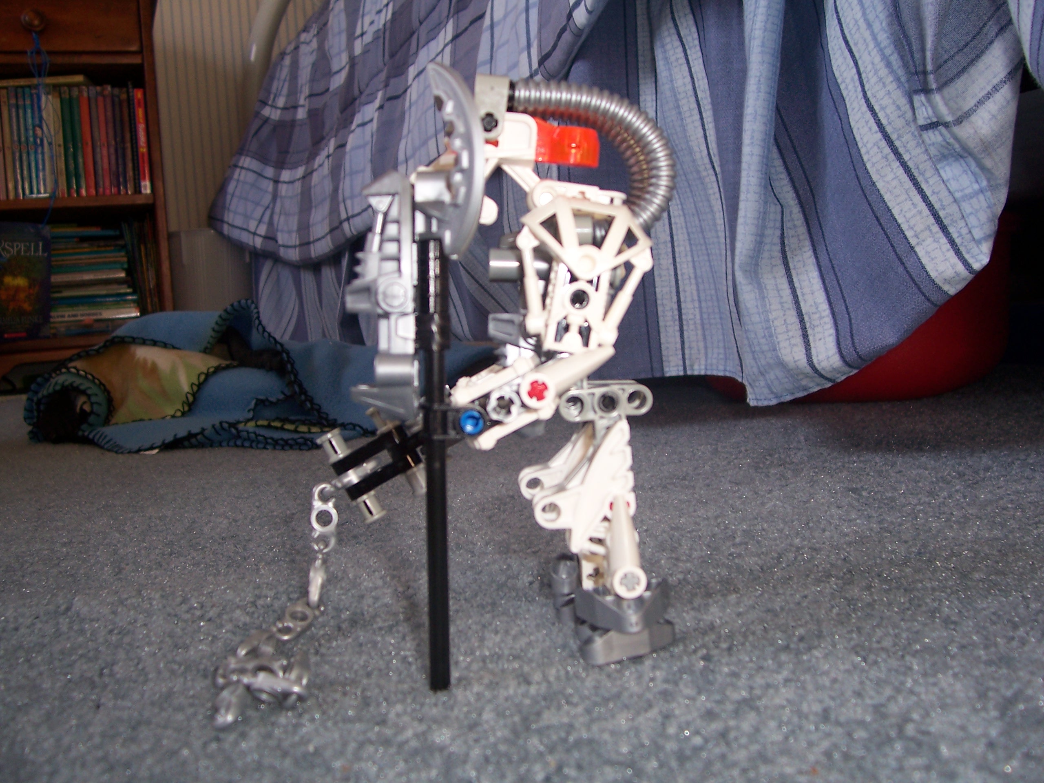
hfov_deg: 54.0
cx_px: 522
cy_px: 392
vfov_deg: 41.8
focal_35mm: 34
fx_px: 1025
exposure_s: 1/60
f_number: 2.7
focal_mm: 5.6
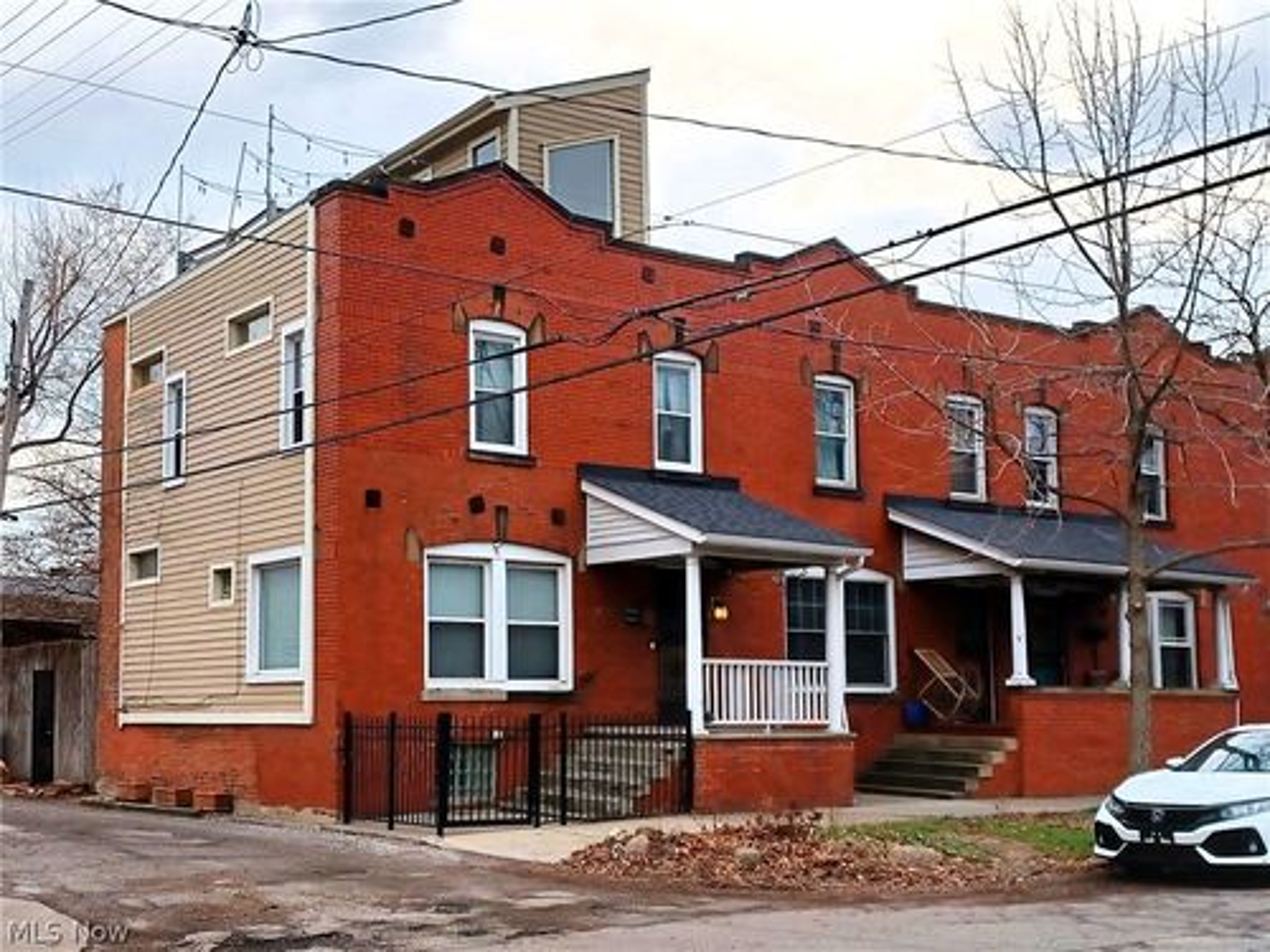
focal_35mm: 25
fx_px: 917
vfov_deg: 54.9
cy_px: 476
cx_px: 635
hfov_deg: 69.4
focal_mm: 4.6
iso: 32
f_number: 1.8
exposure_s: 1/554
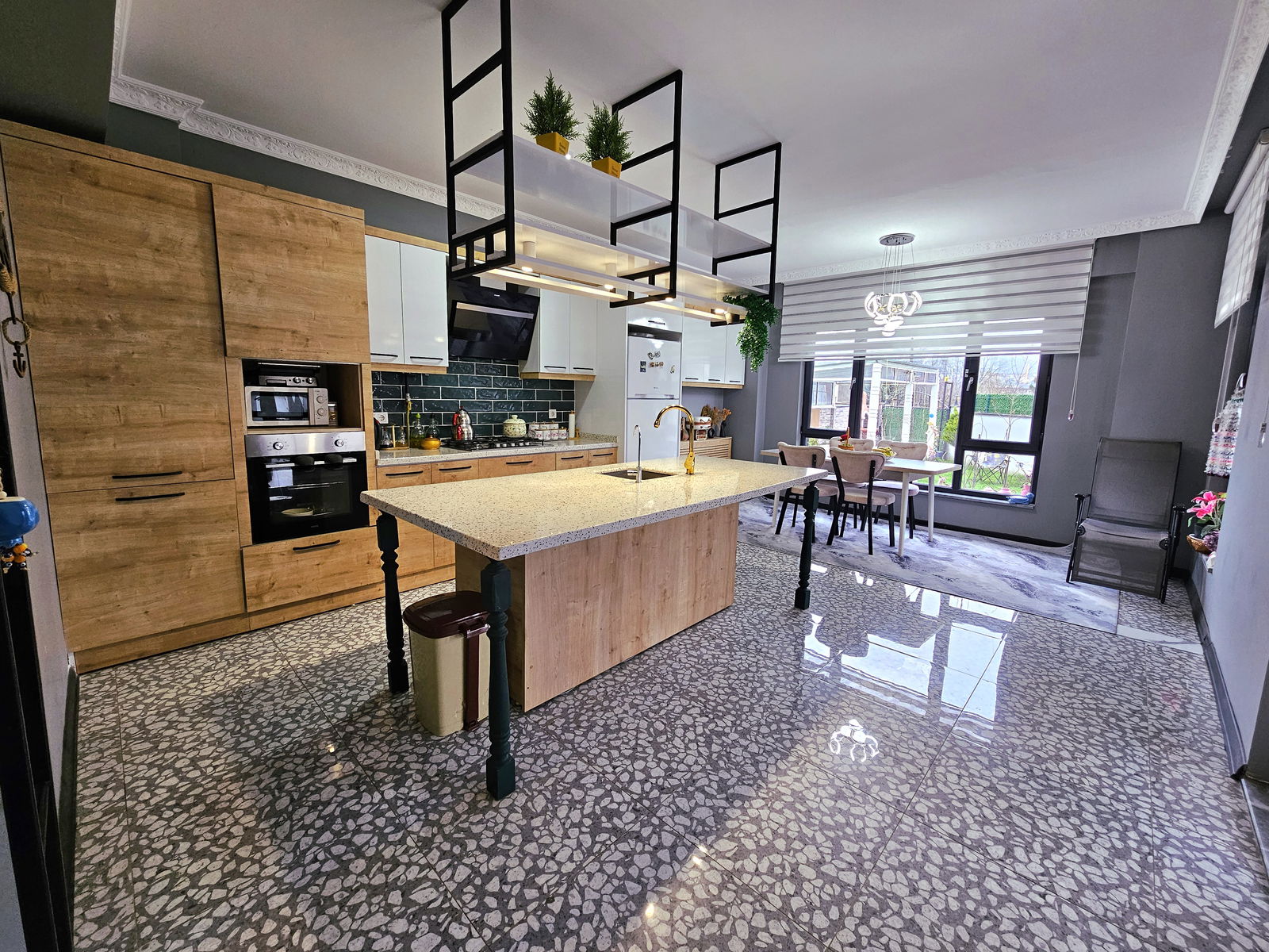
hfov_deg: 106.2
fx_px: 477
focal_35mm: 13
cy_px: 476
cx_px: 634
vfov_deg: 89.9
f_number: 2.2
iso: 125
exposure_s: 1/50.3
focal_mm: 2.2
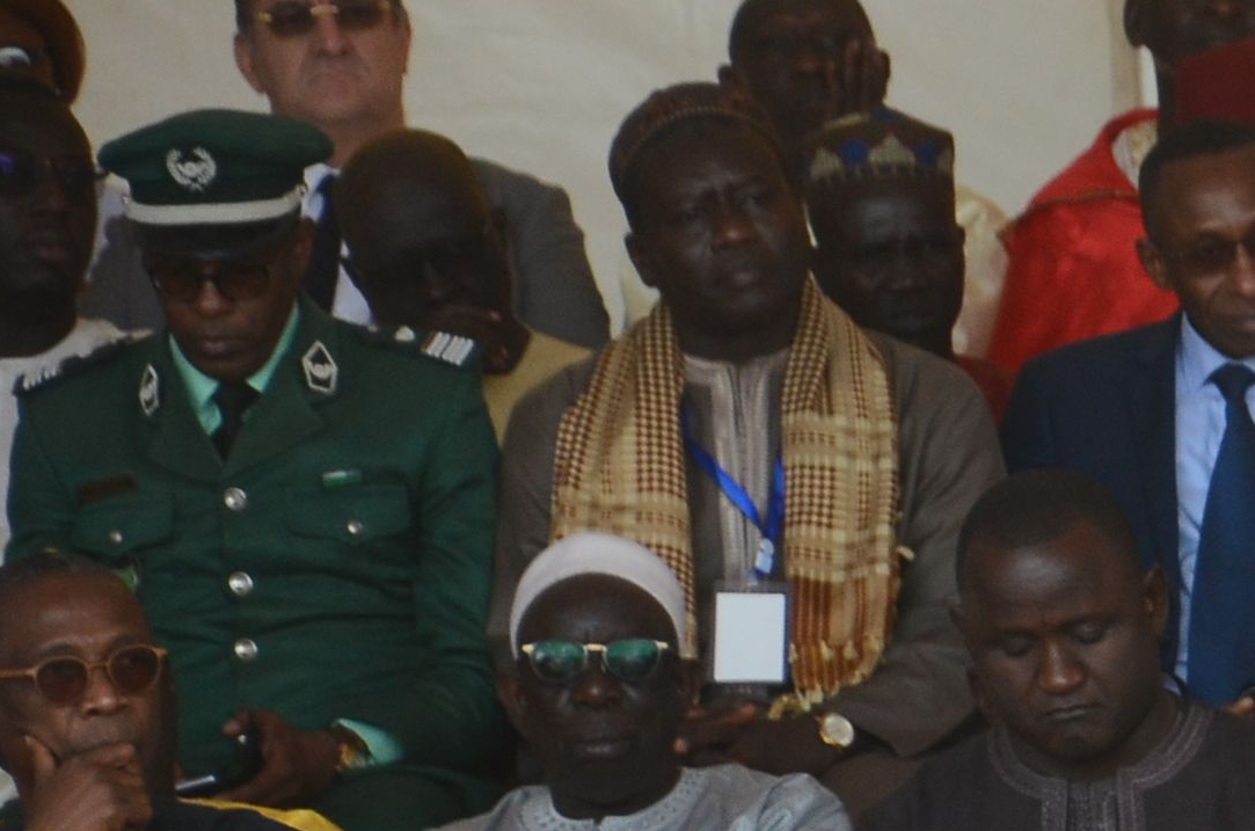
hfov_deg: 3.8
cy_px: 1224
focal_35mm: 538
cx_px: 1964
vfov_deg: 2.5
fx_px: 18704
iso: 500
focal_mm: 105
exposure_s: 1/320
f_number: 5.6
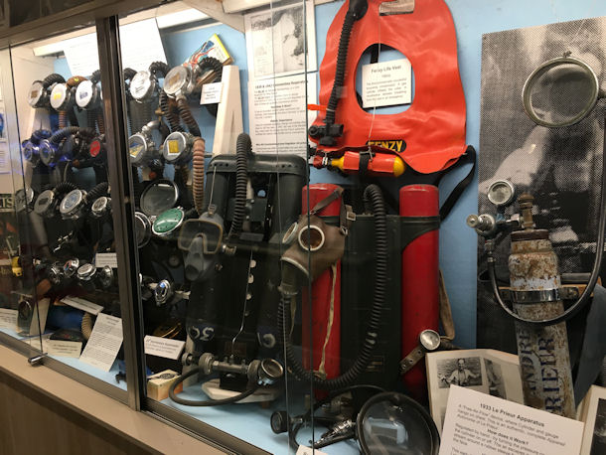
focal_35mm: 29
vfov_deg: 48.3
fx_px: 508
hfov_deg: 61.6
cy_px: 228
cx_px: 303
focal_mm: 4.15
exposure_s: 1/30
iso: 50
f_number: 2.2
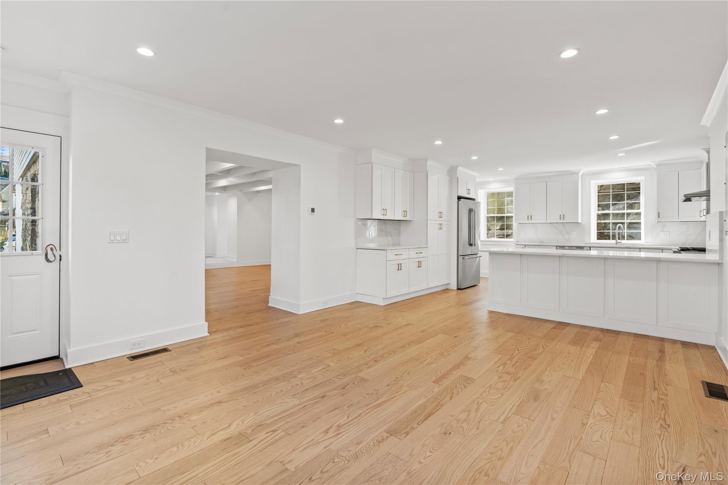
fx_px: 324
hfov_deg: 96.7
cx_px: 364
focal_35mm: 16
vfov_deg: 73.7
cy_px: 242
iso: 400
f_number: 8
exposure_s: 1/13
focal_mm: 16
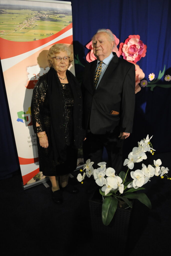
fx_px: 207
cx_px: 86
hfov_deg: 45.0
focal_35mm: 29
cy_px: 128
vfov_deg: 63.7
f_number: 2.8
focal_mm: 29
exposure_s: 1/200
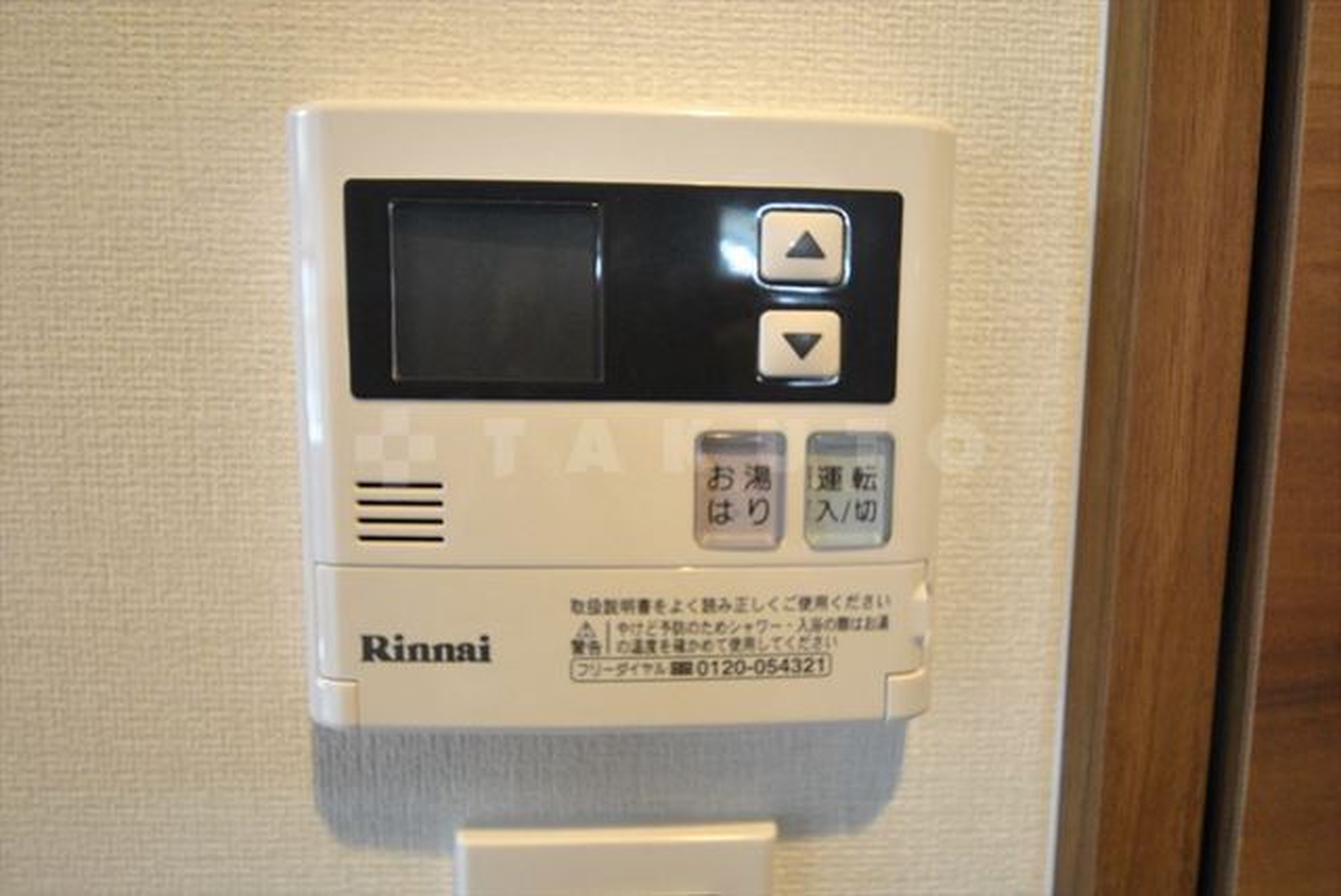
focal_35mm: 21
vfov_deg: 59.6
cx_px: 670
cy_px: 448
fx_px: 783
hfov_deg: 81.2
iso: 1000
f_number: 5
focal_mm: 14
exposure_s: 1/30
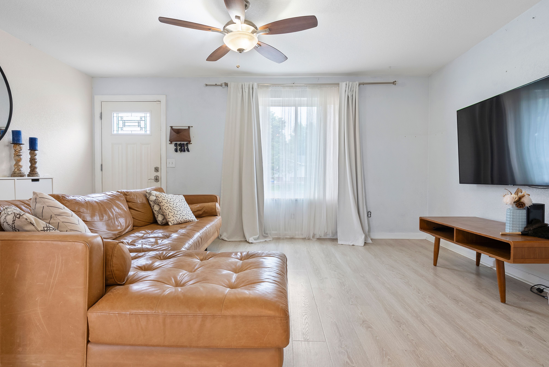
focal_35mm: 18
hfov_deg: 90.0
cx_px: 270
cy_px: 180
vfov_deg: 67.5
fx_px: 275
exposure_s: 1/1.67
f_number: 9
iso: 200
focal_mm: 17
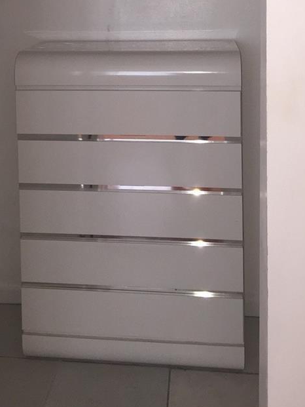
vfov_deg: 32.5
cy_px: 33
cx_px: 105
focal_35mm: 56
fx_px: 658
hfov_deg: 26.0
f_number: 2.2
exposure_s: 1/30
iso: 64
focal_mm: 4.15
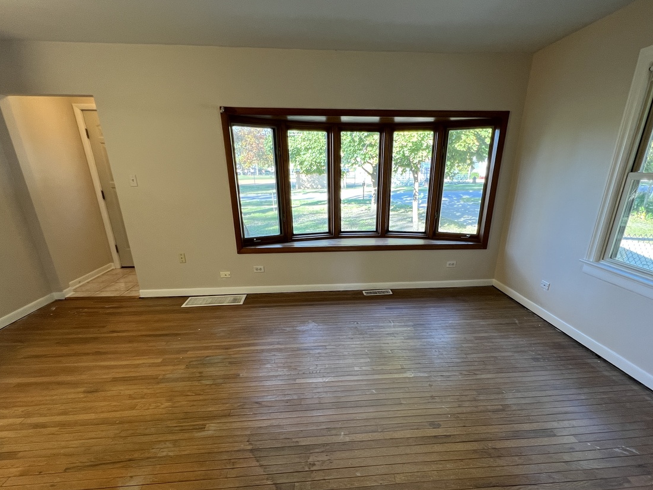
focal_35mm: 17
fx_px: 321
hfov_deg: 90.9
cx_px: 346
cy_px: 313
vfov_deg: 73.2
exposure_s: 1/60
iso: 125
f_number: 1.8
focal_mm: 1.57
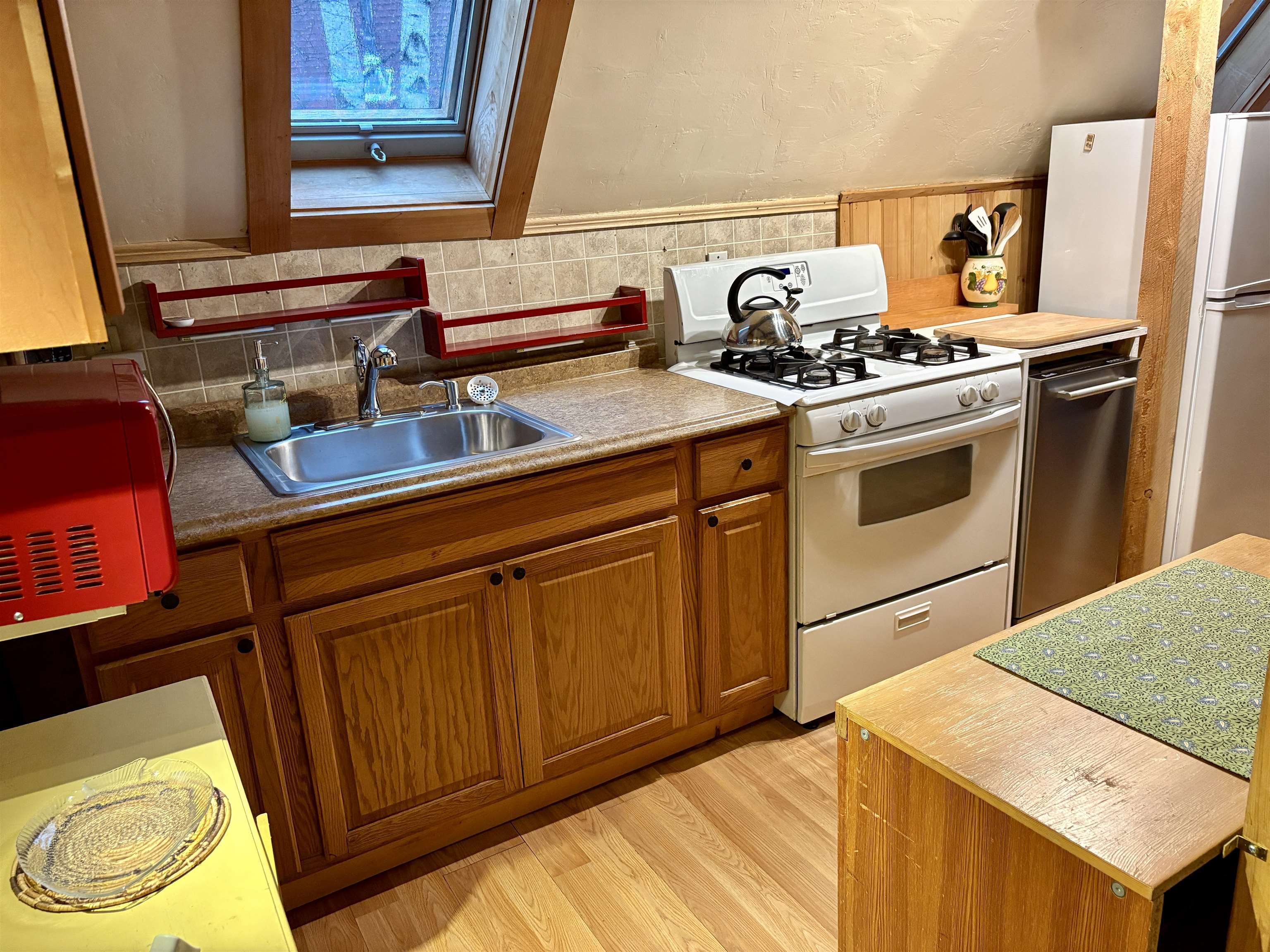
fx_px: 954
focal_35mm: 26
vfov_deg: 53.1
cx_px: 635
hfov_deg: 67.3
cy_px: 476
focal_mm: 5.96
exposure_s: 1/60
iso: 400
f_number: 1.6
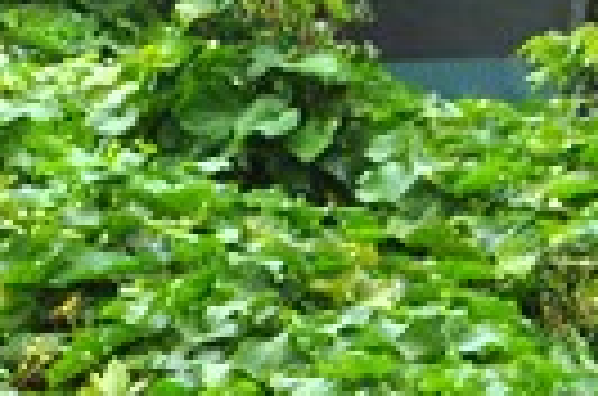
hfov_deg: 2.7
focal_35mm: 756
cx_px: -728
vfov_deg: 1.8
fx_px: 12535
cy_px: 587
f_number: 10
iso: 400
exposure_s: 1/200
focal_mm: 105
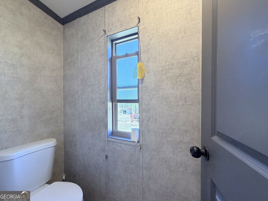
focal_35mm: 14
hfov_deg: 102.1
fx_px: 108
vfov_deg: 85.7
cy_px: 100
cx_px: 134
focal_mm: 2.22
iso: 200
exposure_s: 1/60
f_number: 2.2
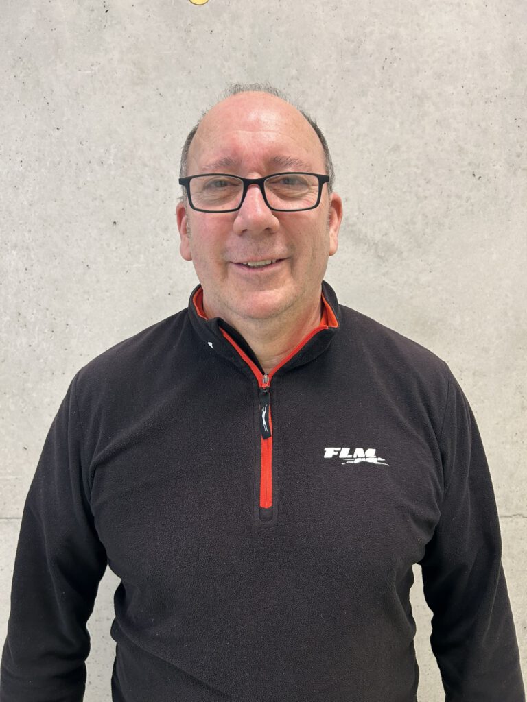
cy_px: 351
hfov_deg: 53.1
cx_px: 264
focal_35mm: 26
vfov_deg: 67.3
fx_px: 528
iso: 100
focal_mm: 5.7
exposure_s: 1/100
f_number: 1.5
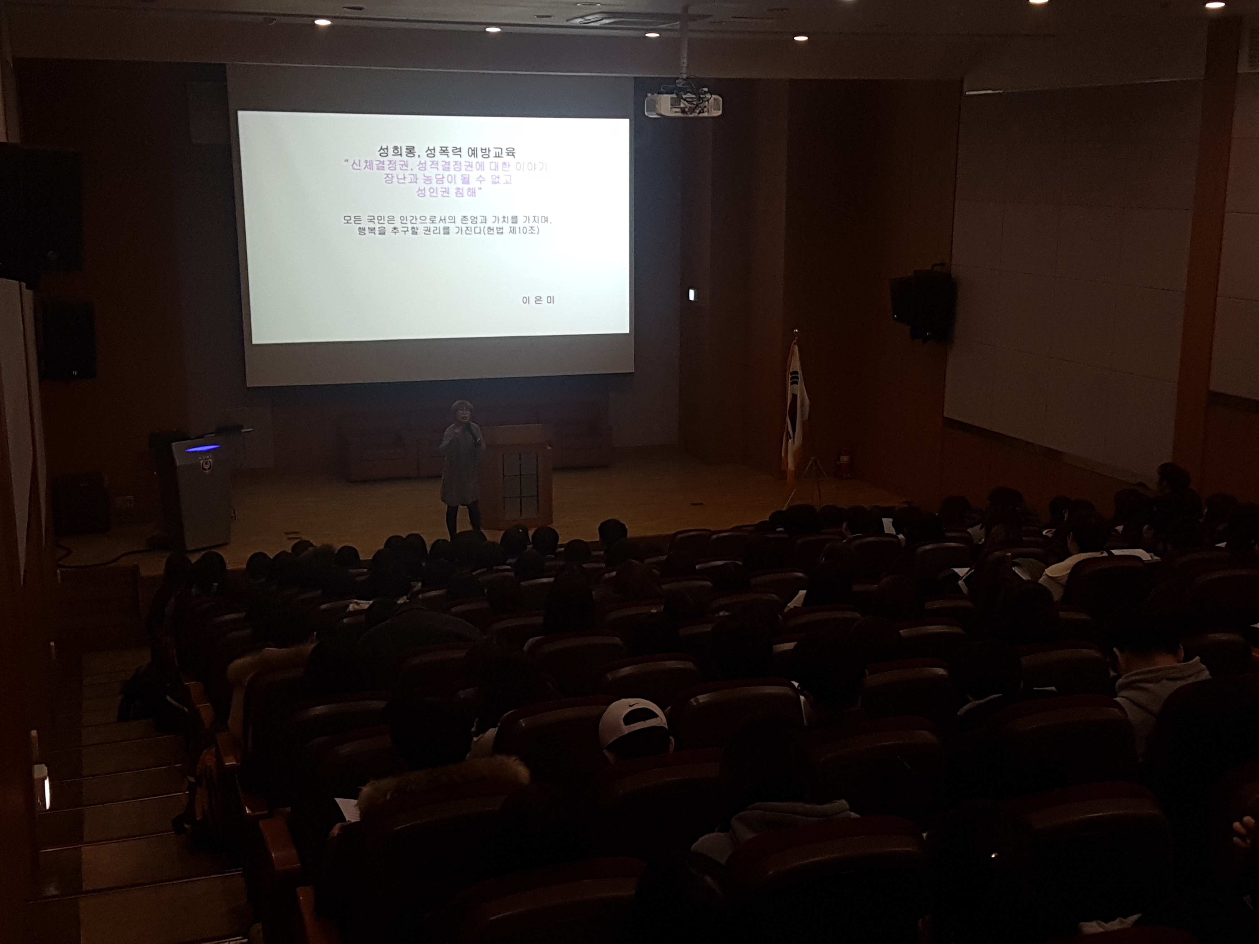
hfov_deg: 67.3
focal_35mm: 26
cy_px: 472
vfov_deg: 53.1
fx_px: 946
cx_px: 630
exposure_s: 1/60
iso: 160
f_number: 1.7
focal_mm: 4.2
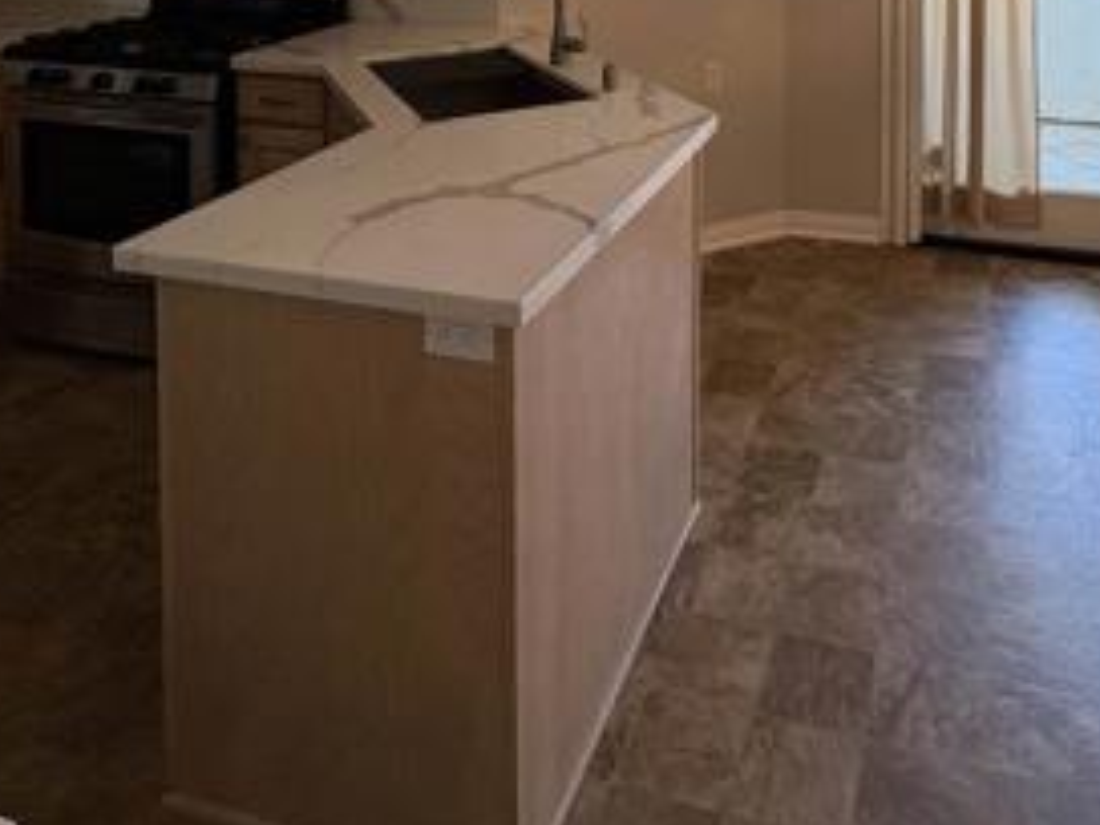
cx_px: 712
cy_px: -125
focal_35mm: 33
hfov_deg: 54.5
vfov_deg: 35.4
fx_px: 1049
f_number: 2.2
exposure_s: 1/120
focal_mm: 2.22
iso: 250
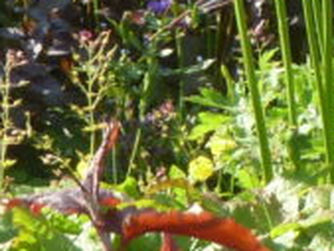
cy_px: 34
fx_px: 2626
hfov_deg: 6.7
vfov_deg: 5.5
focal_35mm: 272
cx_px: 962
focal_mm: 8
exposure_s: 1/125
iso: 100
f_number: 4
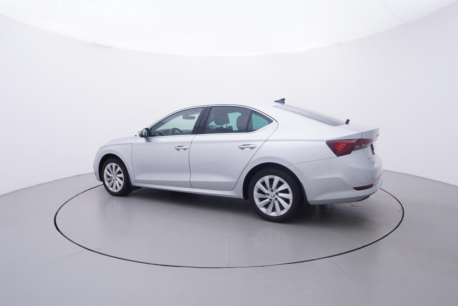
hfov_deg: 77.3
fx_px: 286
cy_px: 153
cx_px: 229
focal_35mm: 22
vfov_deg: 56.2
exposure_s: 1/80
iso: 200
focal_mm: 15
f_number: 5
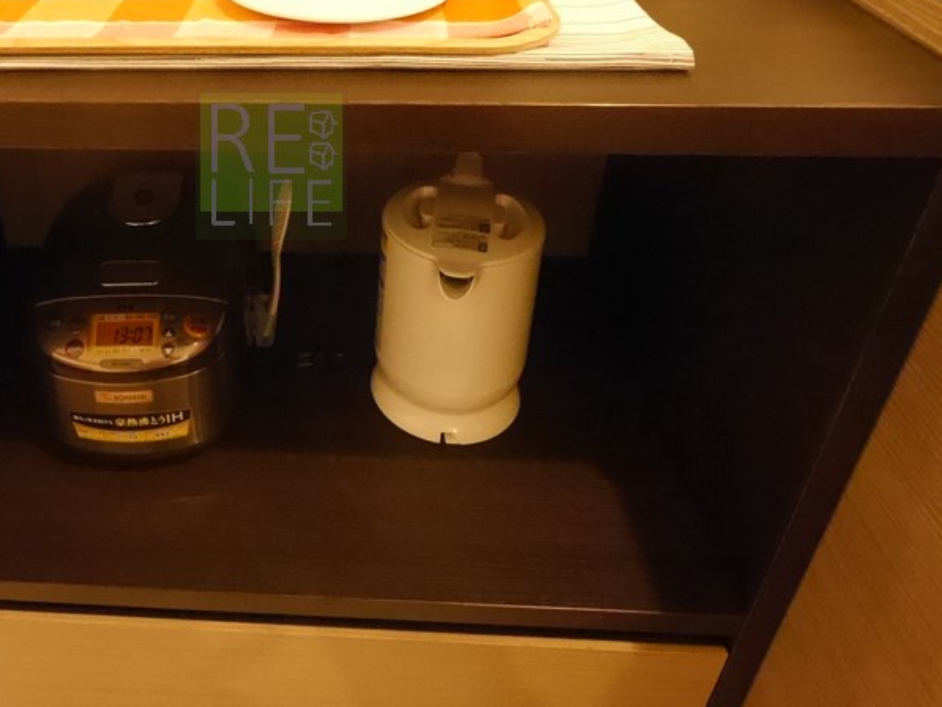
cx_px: 271
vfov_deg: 45.0
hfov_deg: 57.8
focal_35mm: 30
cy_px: 164
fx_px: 817
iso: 3200
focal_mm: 7
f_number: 4
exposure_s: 1/60
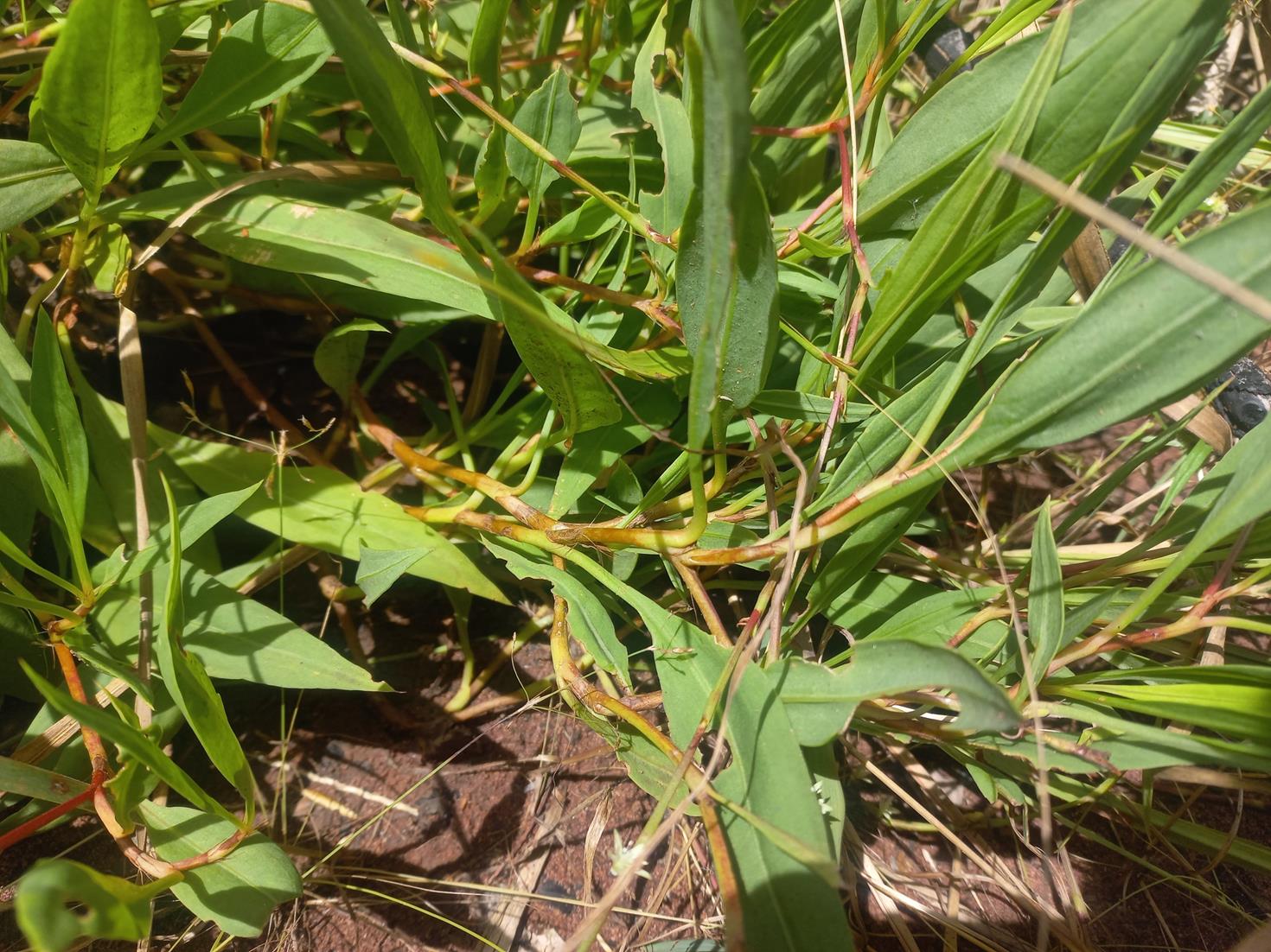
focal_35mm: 25
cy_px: 476
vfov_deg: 54.9
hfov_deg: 69.4
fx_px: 918
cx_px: 636
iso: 25
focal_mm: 4.6
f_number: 1.8
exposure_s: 1/385
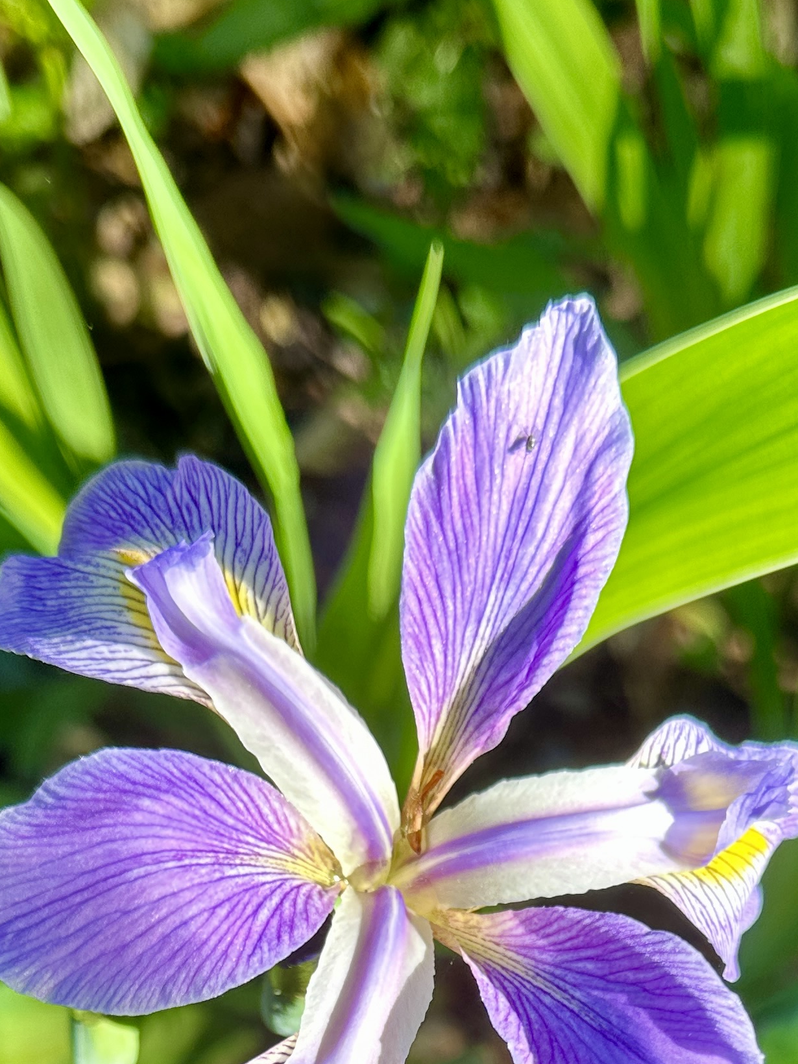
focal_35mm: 59
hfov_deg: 24.7
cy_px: 1246
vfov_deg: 28.8
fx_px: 1813
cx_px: 498
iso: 64
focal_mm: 6.86
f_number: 1.78
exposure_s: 1/241
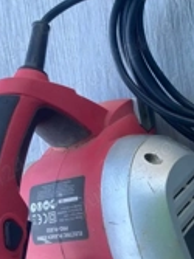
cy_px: 197
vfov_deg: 28.5
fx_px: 501
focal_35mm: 67
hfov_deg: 21.6
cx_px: 154
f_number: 1.8
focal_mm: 3.99
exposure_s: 1/121
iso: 32
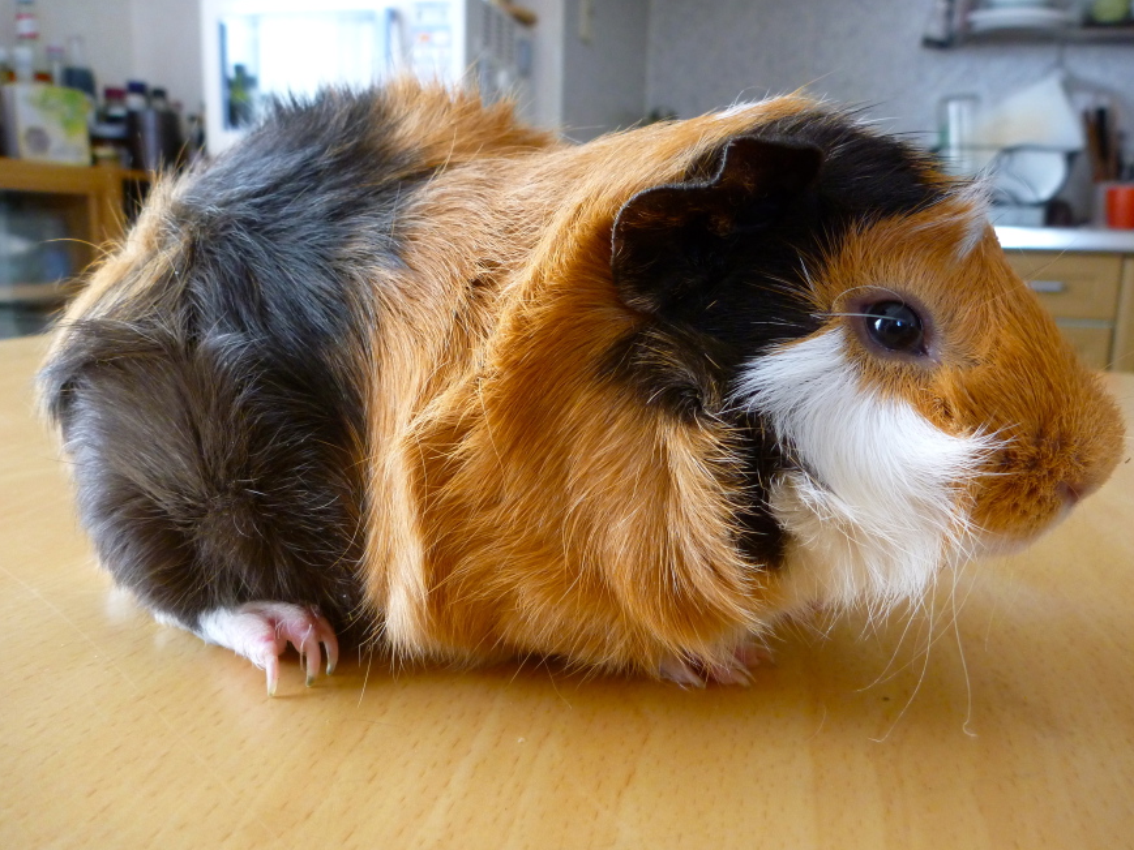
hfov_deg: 61.6
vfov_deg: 48.2
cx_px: 586
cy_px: 435
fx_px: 950
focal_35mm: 29
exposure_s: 1/30
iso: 200
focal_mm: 4.9
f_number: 3.3
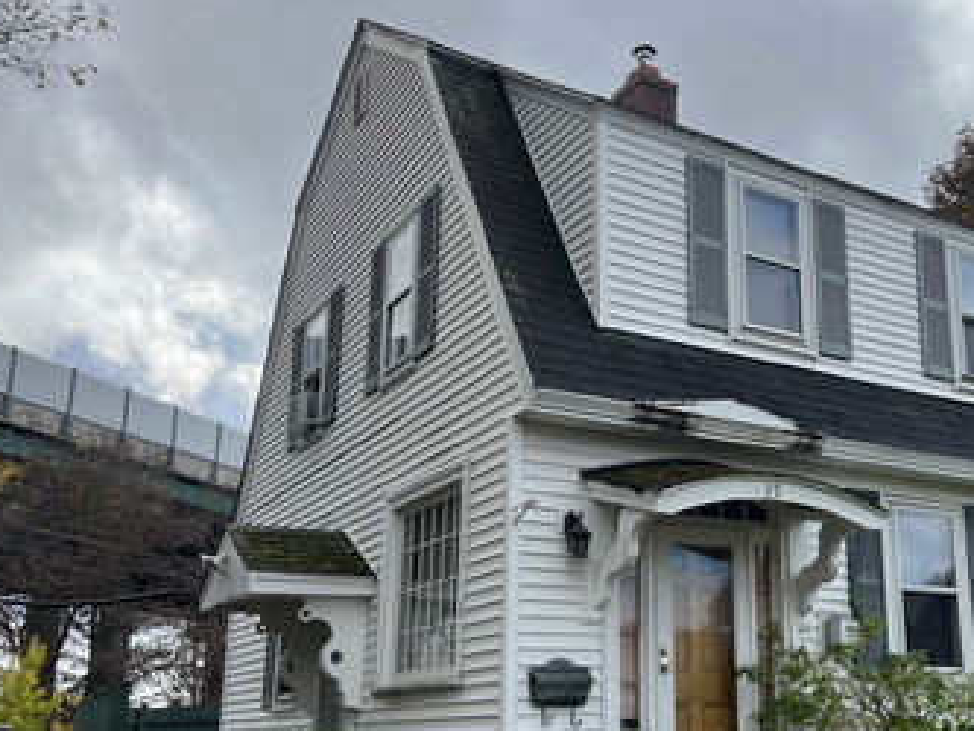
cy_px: 439
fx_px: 1126
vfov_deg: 35.9
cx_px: 728
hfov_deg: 45.2
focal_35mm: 40
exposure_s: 1/2994
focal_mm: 5.7
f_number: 1.5
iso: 50
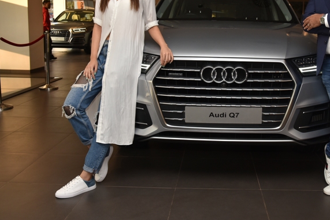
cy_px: 74
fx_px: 385
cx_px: 217
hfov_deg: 45.8
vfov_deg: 31.7
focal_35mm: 42
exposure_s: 1/200
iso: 400
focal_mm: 30
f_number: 5.6
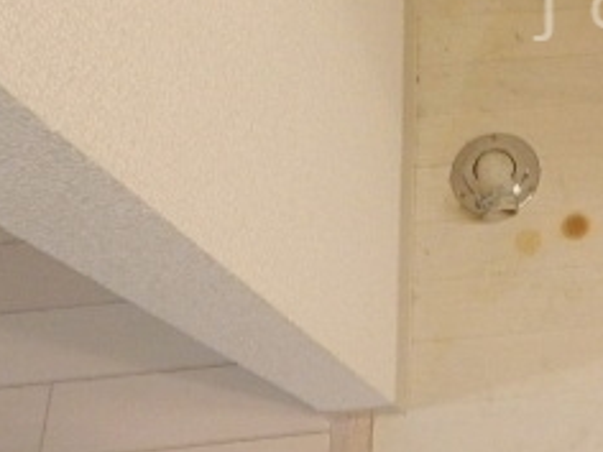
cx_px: 708
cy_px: 10
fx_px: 993
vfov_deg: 24.6
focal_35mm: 57
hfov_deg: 29.5
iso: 320
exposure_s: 1/30
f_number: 3.5
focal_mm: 3.7
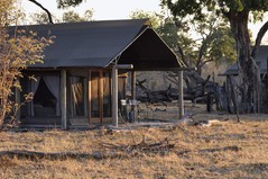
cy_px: 30
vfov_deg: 11.1
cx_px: 64
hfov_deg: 16.6
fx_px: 915
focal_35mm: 123
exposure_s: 1/125
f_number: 10
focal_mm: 70
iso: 400
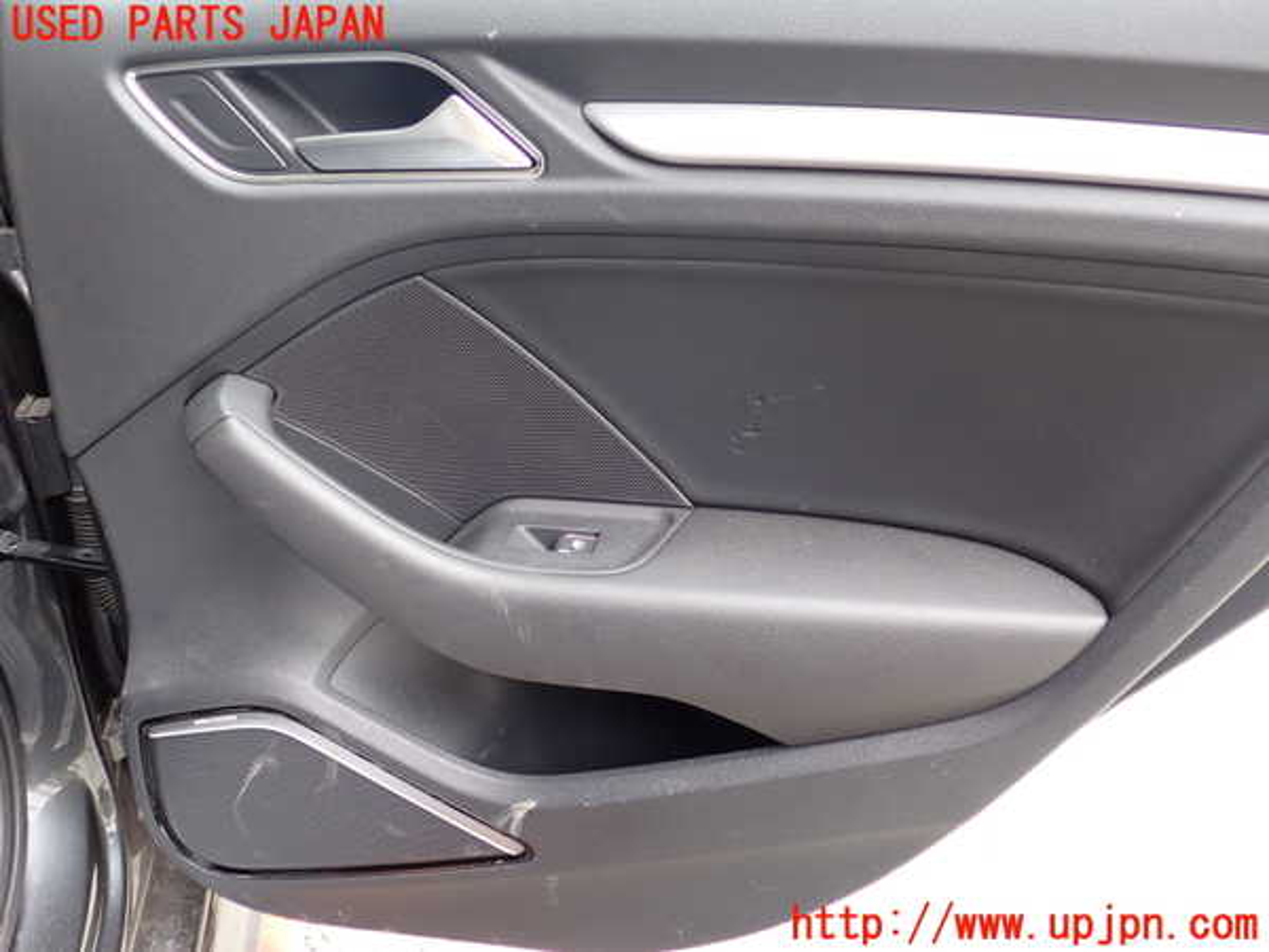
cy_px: 476
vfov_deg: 46.8
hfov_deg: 60.0
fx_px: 1100
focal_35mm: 30
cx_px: 634
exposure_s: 1/50
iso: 200
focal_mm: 5.4
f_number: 2.3
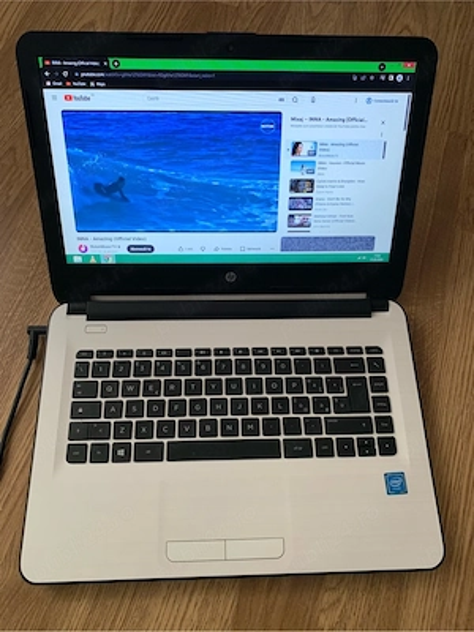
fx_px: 475
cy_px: 316
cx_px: 237
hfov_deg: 53.1
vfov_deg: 67.3
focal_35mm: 26
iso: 125
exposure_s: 1/60
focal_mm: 4.25
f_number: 1.8
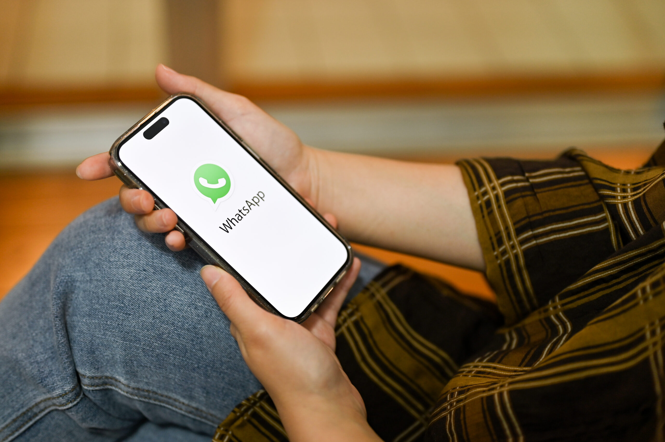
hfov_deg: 39.6
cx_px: 332
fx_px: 923
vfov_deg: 27.0
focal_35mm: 50
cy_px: 221
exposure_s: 1/100
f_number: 2
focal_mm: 50
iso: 320
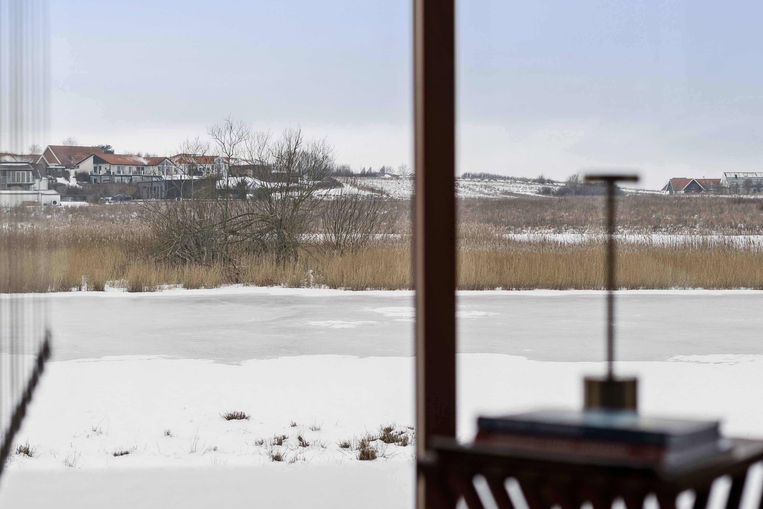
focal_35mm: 75
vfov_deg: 18.2
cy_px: 254
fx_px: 1589
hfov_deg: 27.0
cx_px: 382
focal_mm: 50
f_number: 2.8
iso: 200
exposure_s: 1/1000
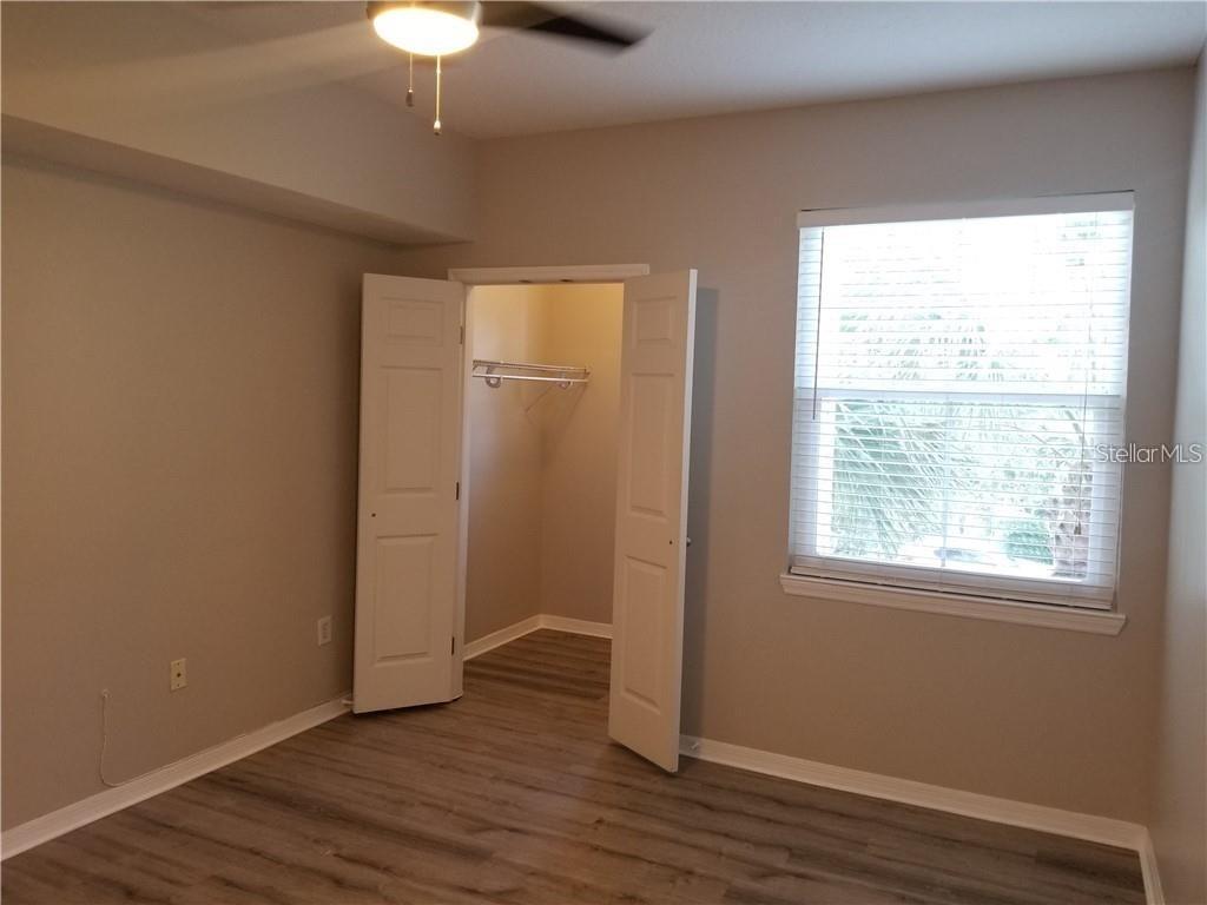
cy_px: 452
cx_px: 604
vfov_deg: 53.1
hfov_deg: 67.3
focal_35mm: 26
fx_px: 907
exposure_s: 1/40
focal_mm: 4.3
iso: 160
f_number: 1.7
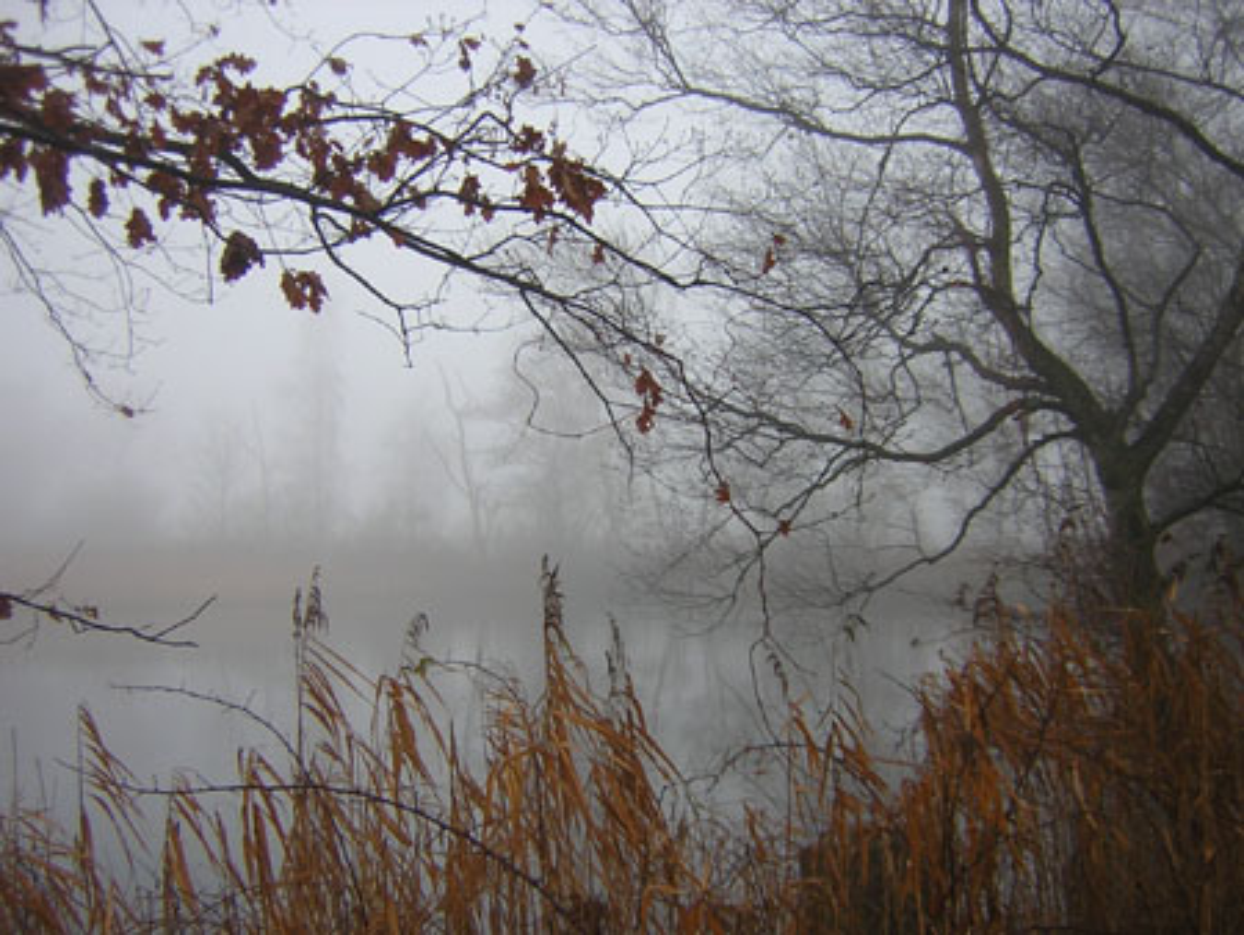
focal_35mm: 36
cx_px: 622
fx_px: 1294
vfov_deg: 39.7
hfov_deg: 51.3
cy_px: 468
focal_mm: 4.7
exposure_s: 1/272
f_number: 2.6
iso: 100
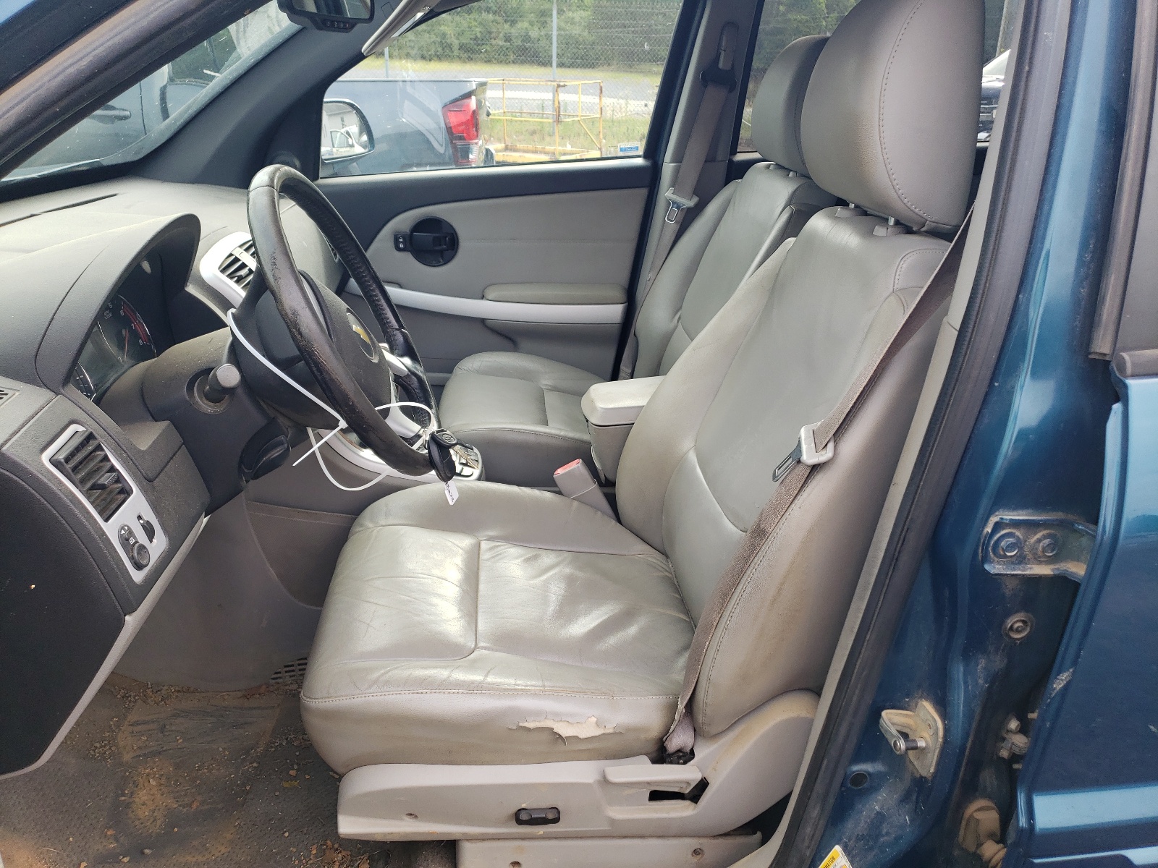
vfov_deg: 53.1
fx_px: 870
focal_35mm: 26
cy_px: 434
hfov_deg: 67.3
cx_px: 579
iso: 50
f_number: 1.5
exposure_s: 1/256
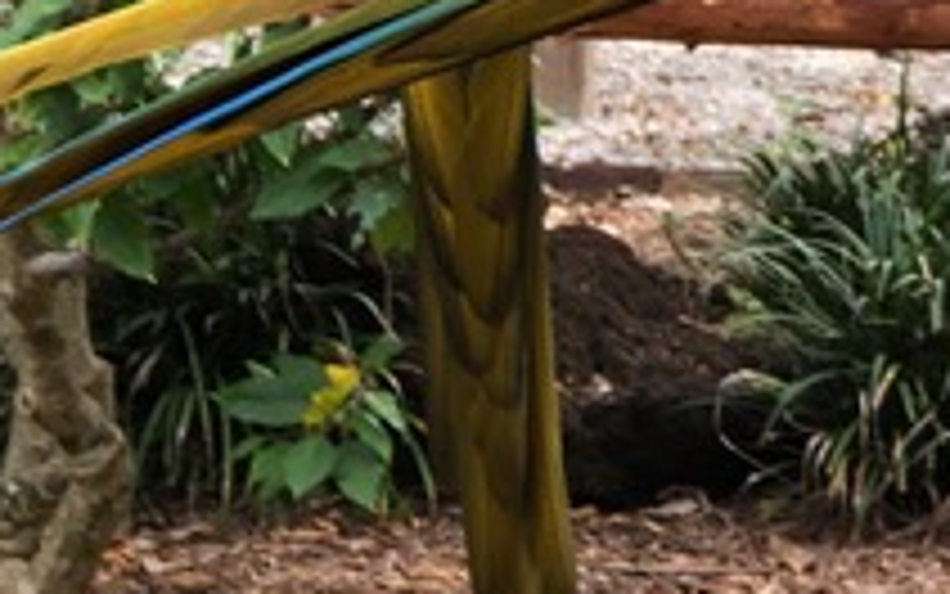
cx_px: 936
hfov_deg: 11.3
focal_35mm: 183
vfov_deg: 7.2
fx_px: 4739
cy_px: 14
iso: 80
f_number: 2.8
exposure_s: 1/120
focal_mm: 6.6
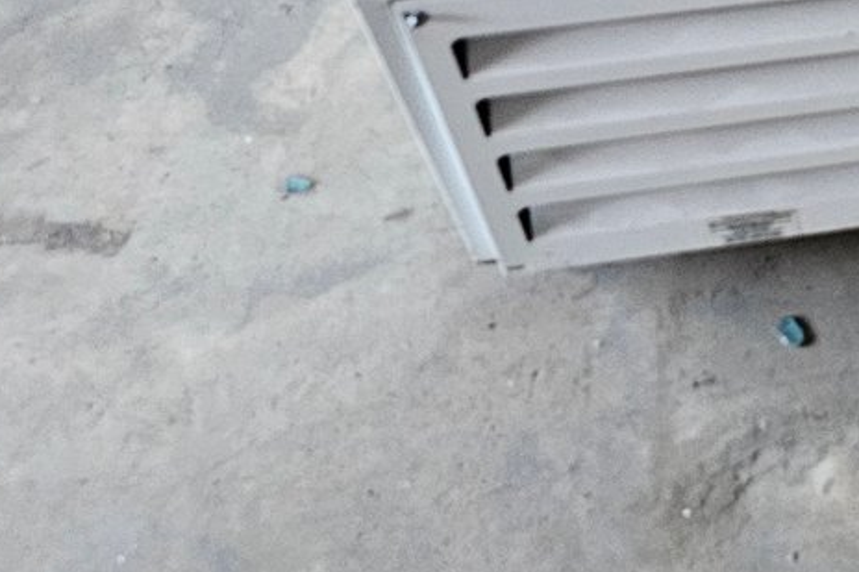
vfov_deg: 15.4
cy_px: -404
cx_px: 1375
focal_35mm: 78
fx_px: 1860
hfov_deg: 21.0
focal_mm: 6.3
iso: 1000
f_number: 1.7
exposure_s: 1/120
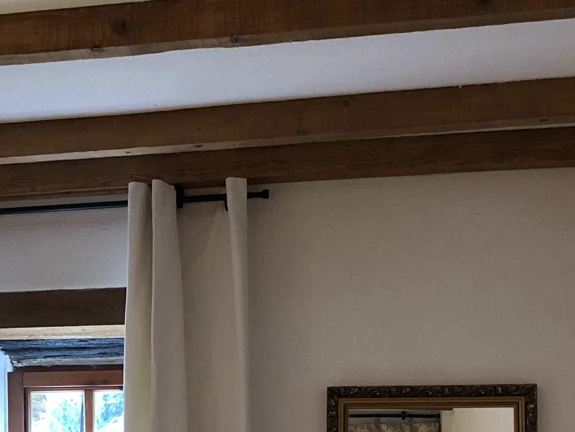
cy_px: 476
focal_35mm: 82
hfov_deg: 23.4
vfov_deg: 17.4
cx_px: 87
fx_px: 1362
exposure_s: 1/17
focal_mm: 3.99
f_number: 1.8
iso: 64
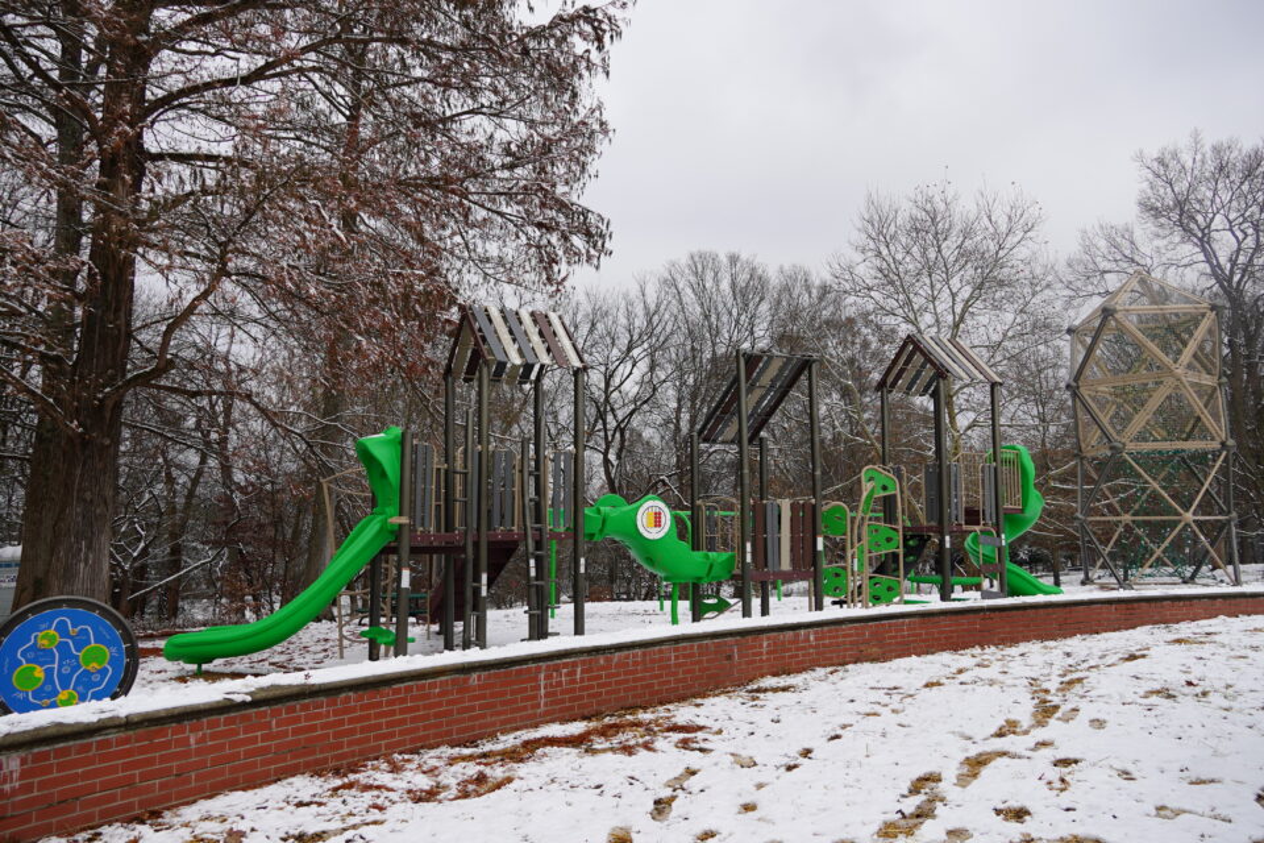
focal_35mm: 27
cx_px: 632
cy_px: 422
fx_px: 948
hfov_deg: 67.4
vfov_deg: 47.9
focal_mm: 18
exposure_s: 1/200
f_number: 5
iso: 100
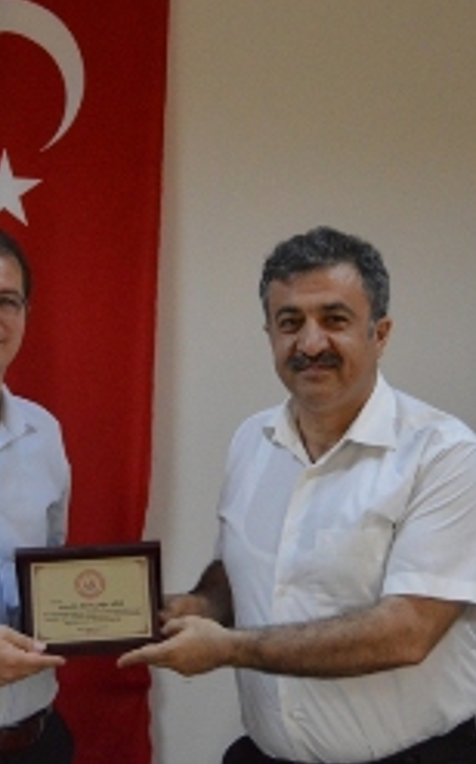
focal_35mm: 72
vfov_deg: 28.6
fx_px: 1497
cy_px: 393
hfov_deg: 18.0
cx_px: 133
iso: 3200
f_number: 4
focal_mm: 26
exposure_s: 1/400
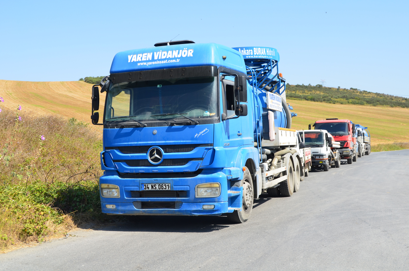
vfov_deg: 29.7
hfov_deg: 43.7
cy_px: 136
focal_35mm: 45
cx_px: 204
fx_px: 510
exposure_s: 1/250
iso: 220
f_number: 10
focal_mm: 30
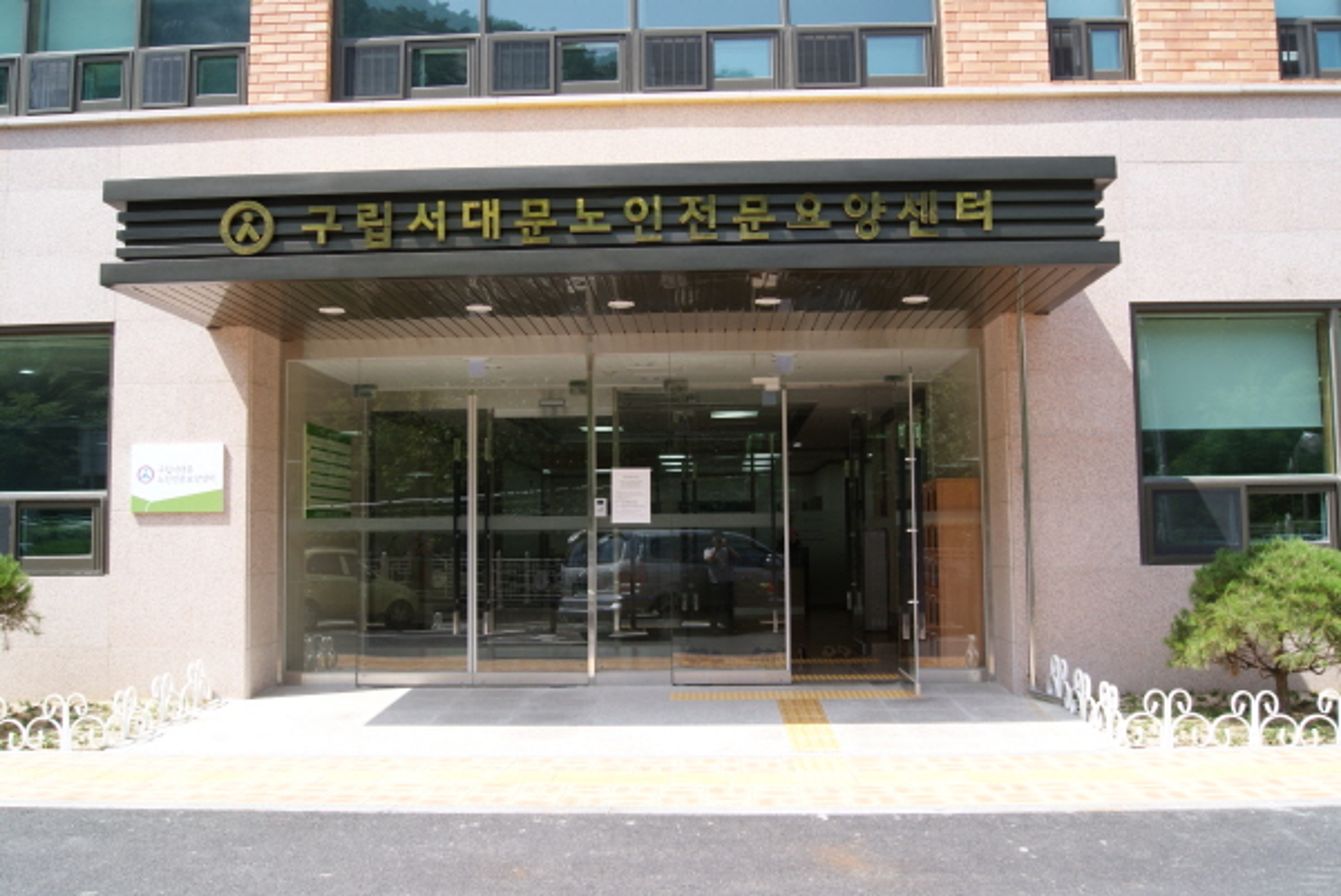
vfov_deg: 43.7
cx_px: 670
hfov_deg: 61.9
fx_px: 1118
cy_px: 448
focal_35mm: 30
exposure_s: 1/80
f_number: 8
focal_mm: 20
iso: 100
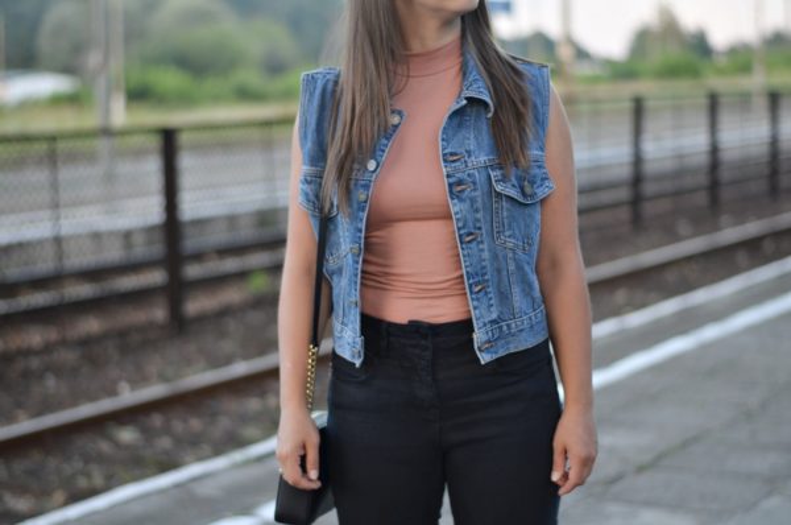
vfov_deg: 18.1
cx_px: 396
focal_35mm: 75
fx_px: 1645
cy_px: 262
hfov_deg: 27.0
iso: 100
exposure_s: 1/200
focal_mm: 50
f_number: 2
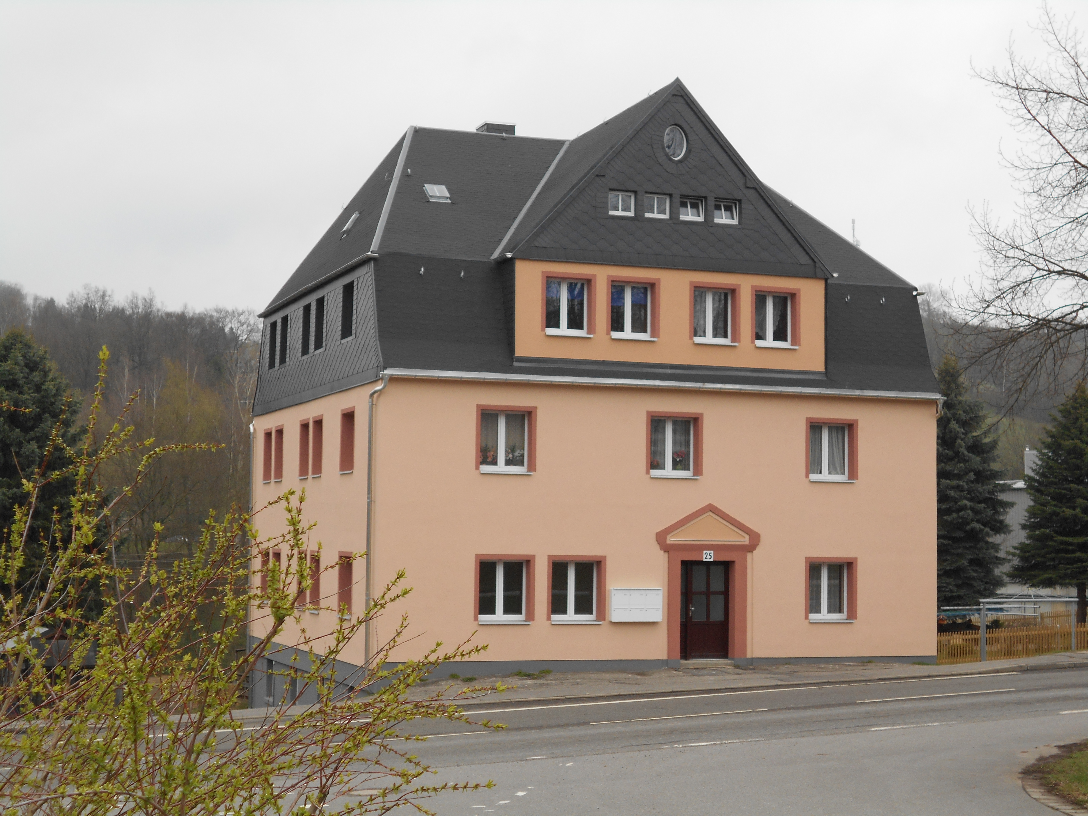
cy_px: 408
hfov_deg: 33.2
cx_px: 544
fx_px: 1823
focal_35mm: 58
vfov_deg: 25.2
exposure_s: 1/160
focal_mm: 10
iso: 80
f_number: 4.9
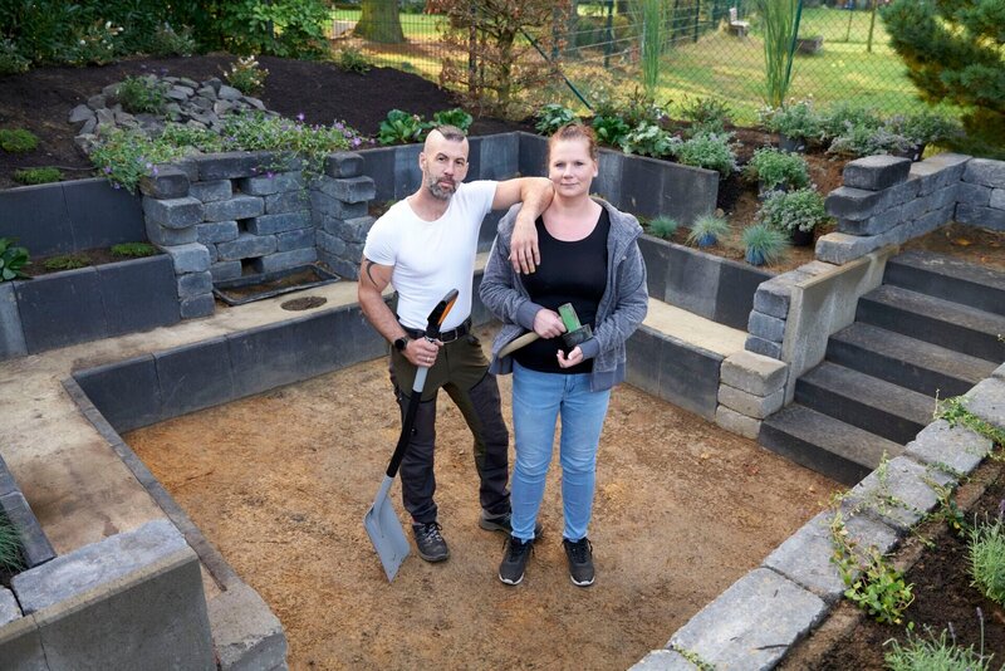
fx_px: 810
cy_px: 336
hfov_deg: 63.6
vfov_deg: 45.0
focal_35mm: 29
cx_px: 502
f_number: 2.8
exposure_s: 1/200
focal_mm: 29
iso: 200
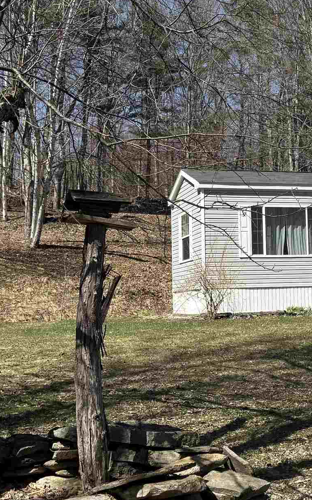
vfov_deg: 32.0
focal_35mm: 64
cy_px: 218
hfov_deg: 19.7
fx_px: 871
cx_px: 319
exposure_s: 1/3759
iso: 80
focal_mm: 6.76
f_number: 1.78
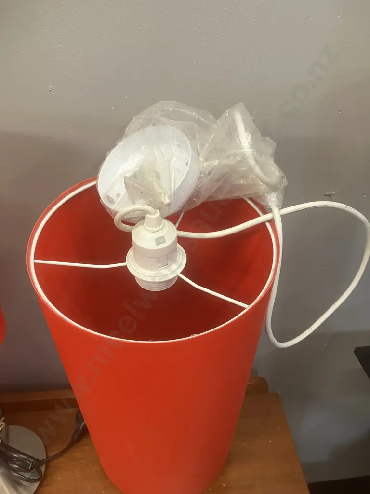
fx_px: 399
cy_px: 247
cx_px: 185
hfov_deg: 49.7
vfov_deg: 63.4
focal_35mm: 28
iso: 160
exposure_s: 1/50
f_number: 1.8
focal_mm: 3.99
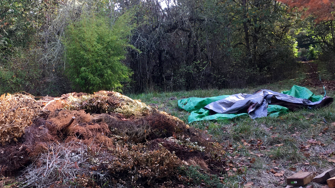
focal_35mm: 46
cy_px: 111
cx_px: 100
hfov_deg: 43.6
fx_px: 409
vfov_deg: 25.9
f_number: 2.2
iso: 25
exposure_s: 1/120
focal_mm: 4.15
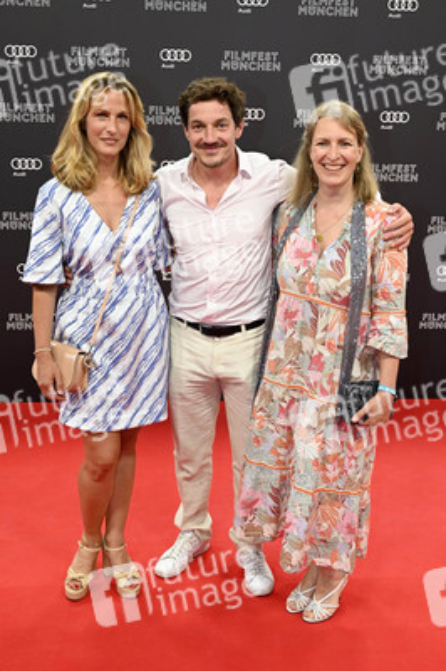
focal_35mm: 39
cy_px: 336
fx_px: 726
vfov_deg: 49.6
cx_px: 223
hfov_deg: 34.2
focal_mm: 39
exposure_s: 1/125
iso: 800
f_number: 6.3
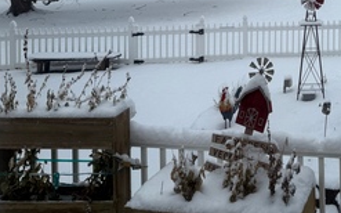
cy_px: -44
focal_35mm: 52
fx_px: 483
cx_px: 341
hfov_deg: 35.2
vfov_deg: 22.8
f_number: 1.78
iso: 80
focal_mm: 6.76
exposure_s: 1/967
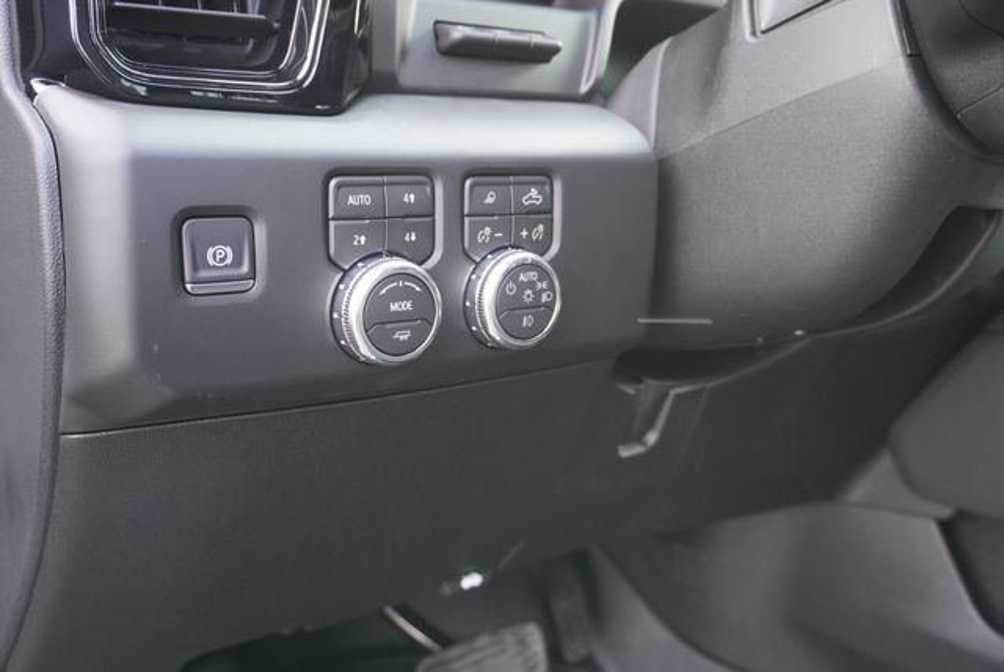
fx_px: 1005
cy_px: 336
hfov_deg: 53.1
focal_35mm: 36
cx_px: 502
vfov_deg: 36.9
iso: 500
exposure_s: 1/60
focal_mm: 24
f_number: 4.5
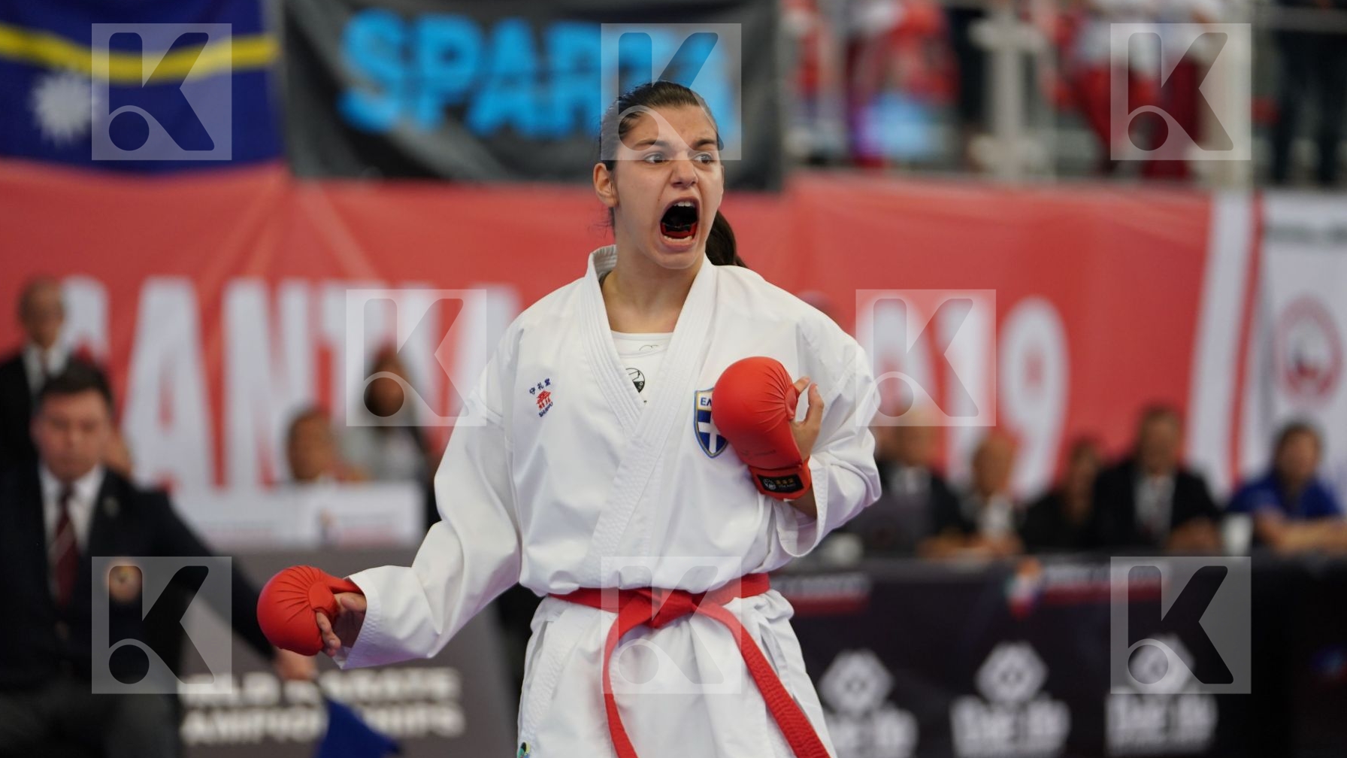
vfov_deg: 7.5
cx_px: 671
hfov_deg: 13.3
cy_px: 358
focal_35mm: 162
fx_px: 5786
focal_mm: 154
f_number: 2.8
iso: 1600
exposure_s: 1/1000
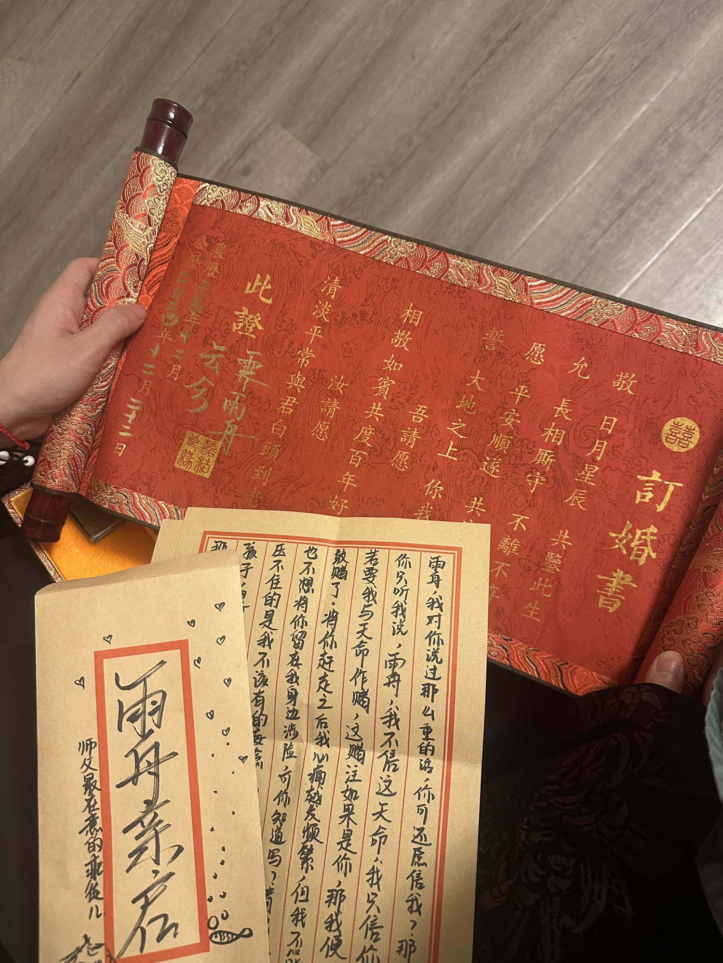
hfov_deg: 56.8
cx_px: 362
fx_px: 668
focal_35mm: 24
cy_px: 482
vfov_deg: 71.6
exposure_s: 1/50
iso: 400
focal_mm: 6.86
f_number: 1.78
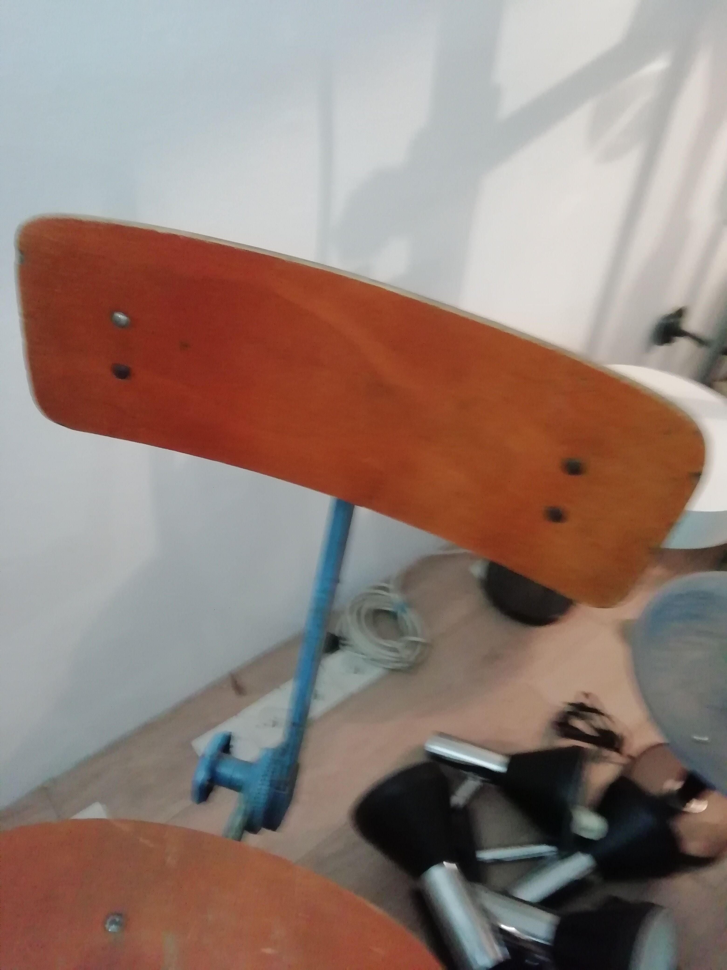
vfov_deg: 67.3
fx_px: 728
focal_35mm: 26
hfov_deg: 53.1
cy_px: 485
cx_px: 364
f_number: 2.2
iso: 500
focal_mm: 3.46
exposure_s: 1/16.7
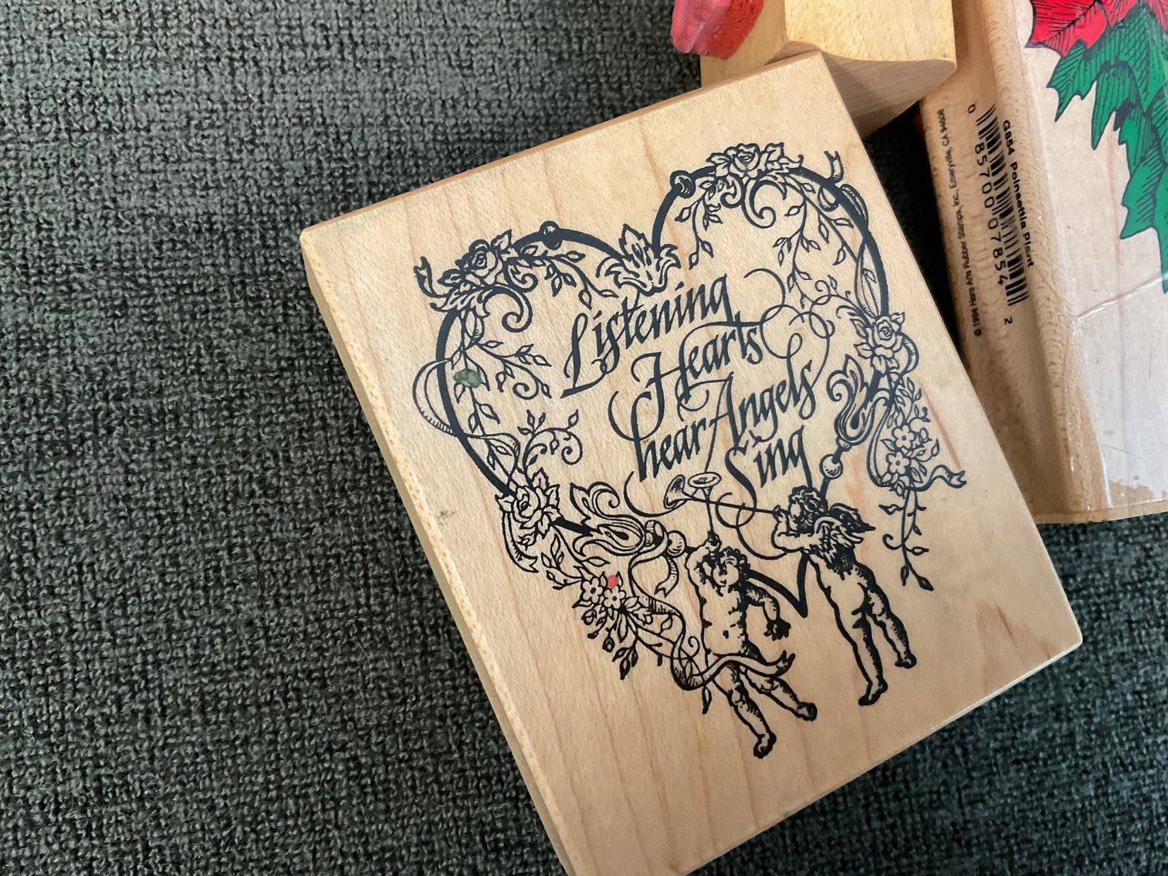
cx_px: 584
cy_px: 438
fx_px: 979
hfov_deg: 61.7
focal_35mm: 29
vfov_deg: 48.2
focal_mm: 3
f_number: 1.8
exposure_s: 1/40
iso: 200
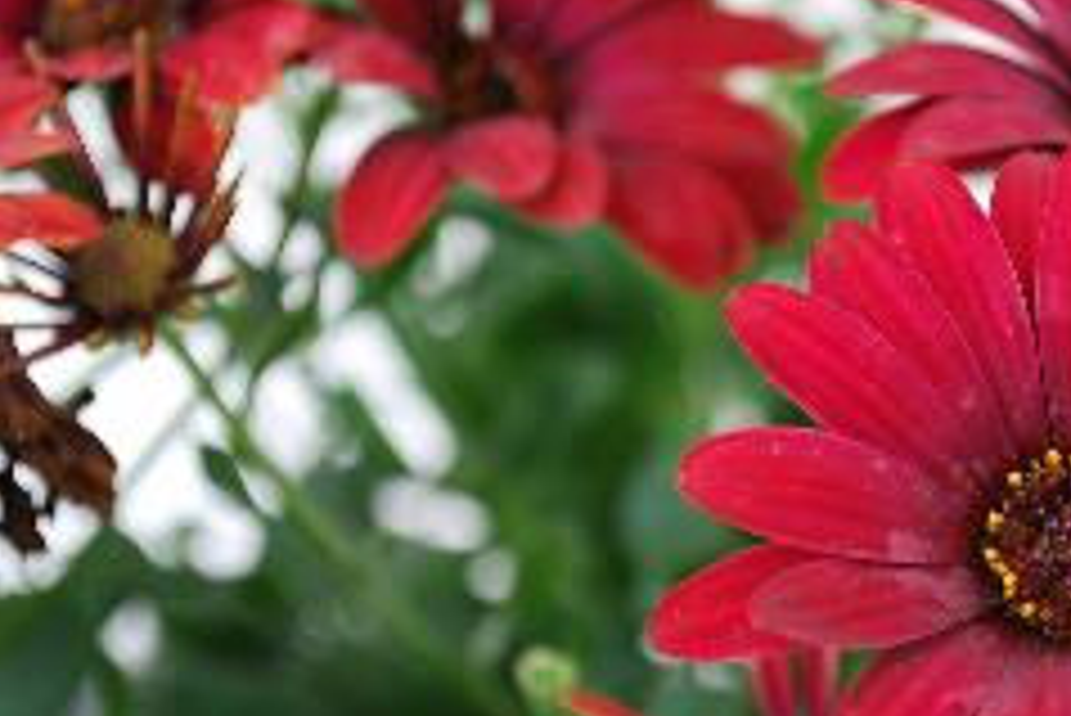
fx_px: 4133
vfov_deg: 9.9
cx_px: 824
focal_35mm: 139
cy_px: 338
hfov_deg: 14.7
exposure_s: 1/80
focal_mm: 55
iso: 200
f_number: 5.6
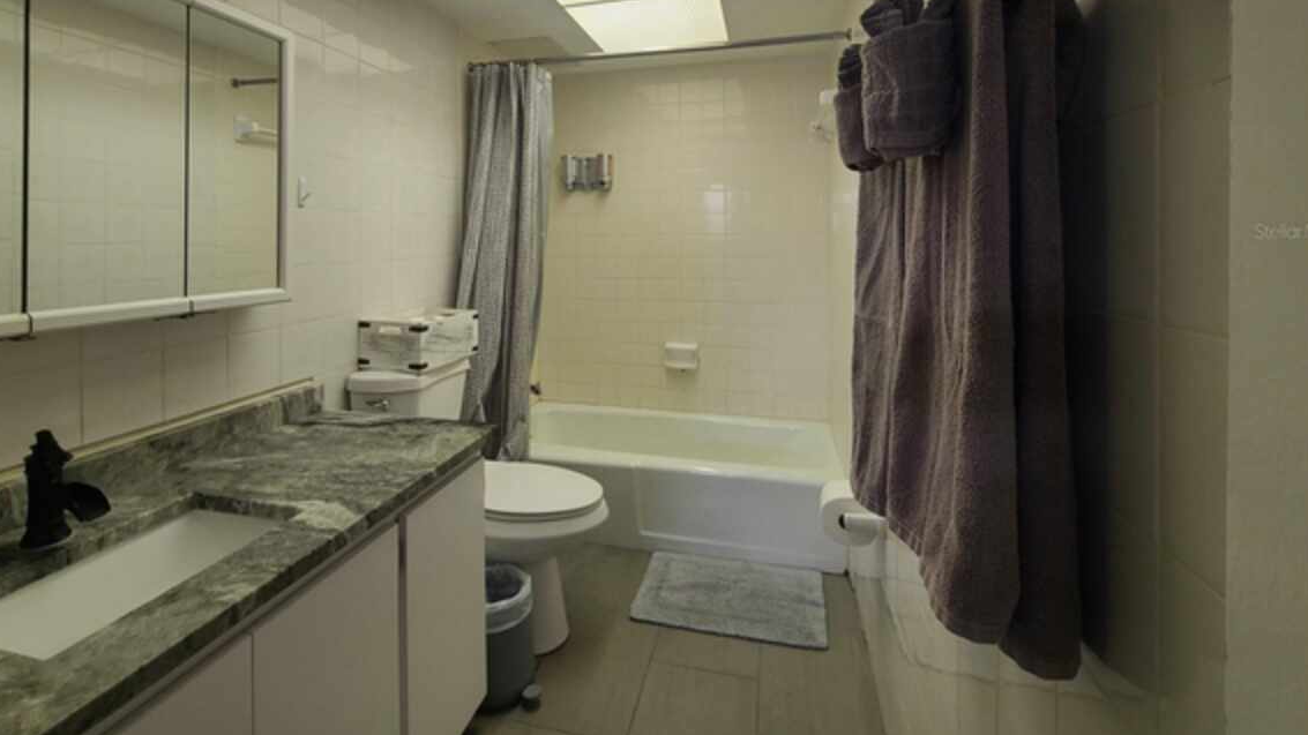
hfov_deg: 99.2
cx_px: 603
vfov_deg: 64.9
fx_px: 555
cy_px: 231
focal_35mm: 16
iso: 80
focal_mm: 2.2
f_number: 2.2
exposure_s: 1/60
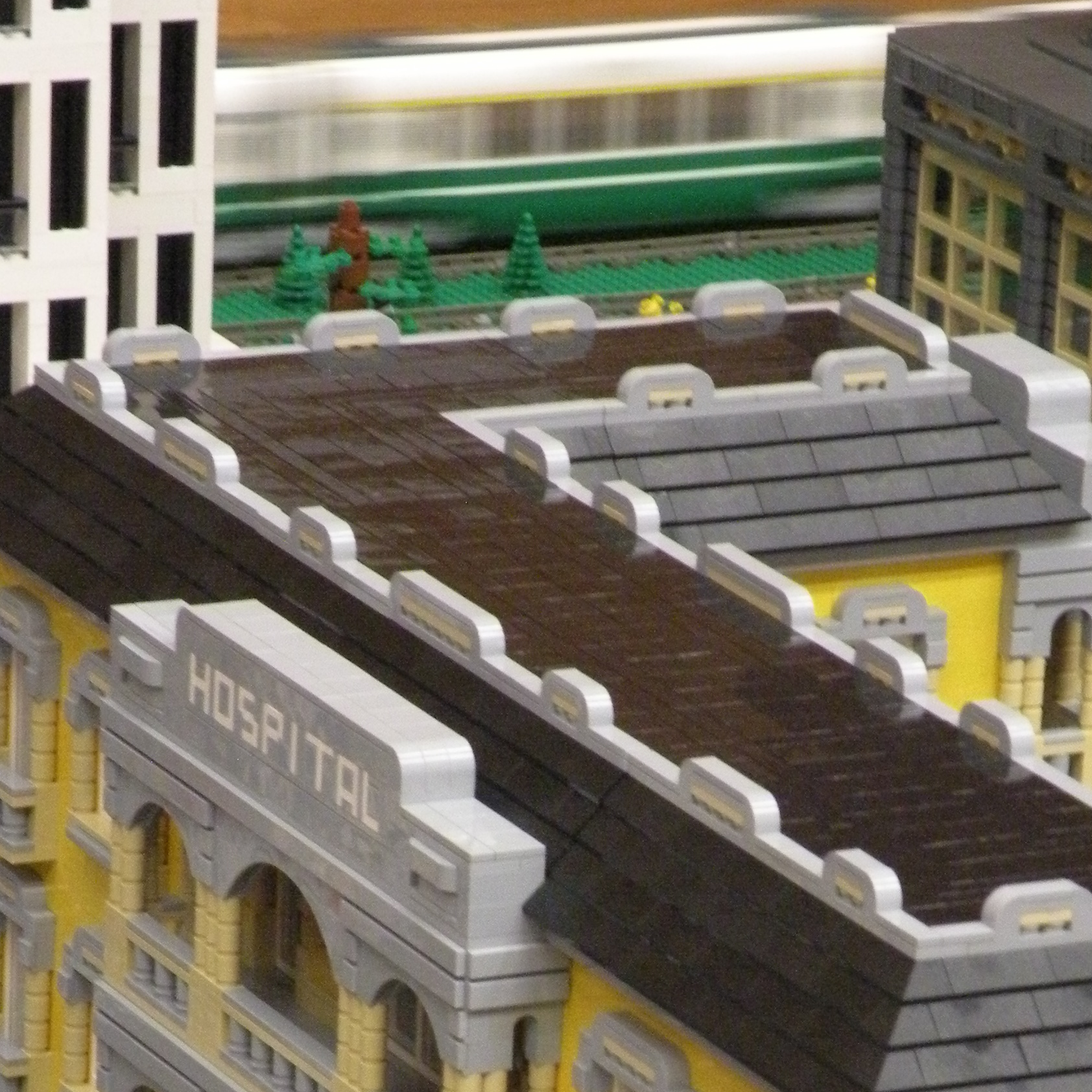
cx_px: 674
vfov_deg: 7.1
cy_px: 1004
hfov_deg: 7.1
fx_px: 8816
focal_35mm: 247
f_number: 4.5
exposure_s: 1/18
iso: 400
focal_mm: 22.9
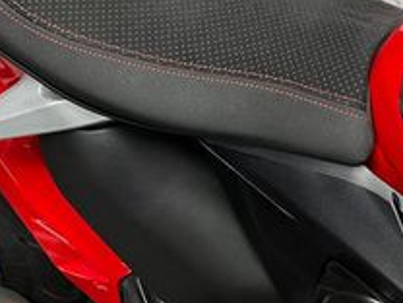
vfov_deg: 17.5
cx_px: 165
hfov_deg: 24.4
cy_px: -66
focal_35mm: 80
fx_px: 931
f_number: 1.6
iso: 100
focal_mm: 5.1
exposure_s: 1/50
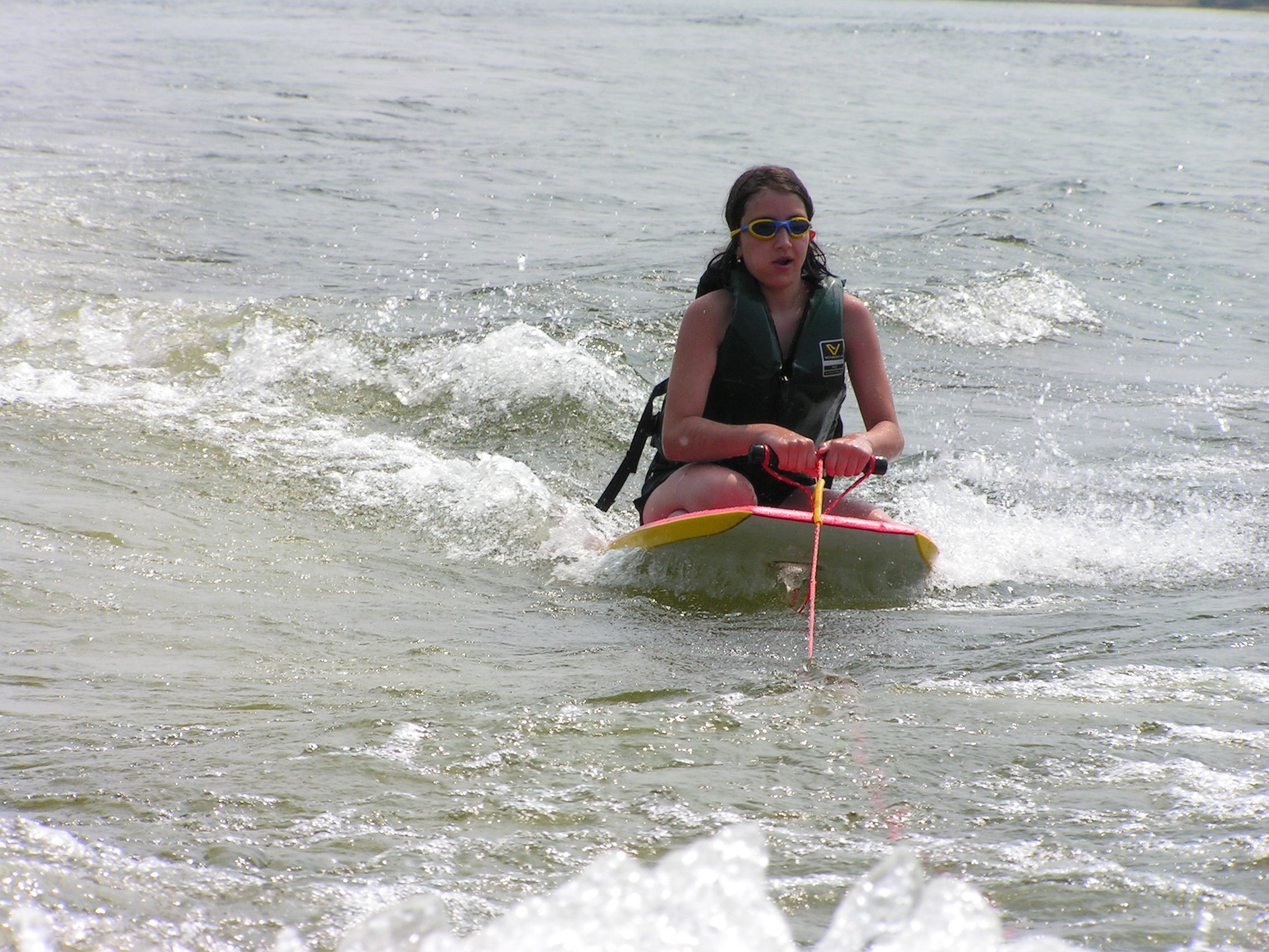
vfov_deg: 6.2
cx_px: 634
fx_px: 8798
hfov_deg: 8.2
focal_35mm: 240
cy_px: 476
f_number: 5
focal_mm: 39.8
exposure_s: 1/800
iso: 50
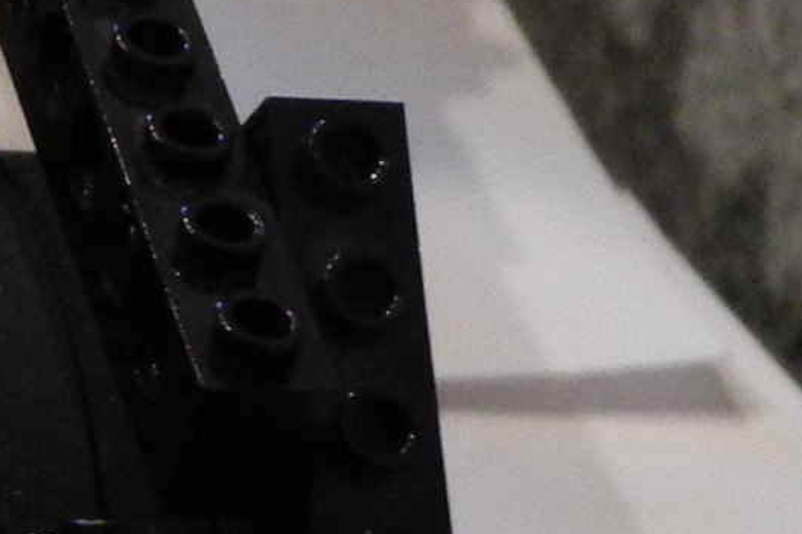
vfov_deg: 3.8
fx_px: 8017
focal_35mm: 360
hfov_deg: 5.3
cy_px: -338
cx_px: -1817
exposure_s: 1/11.4
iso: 400
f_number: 3.5
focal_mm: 10.7
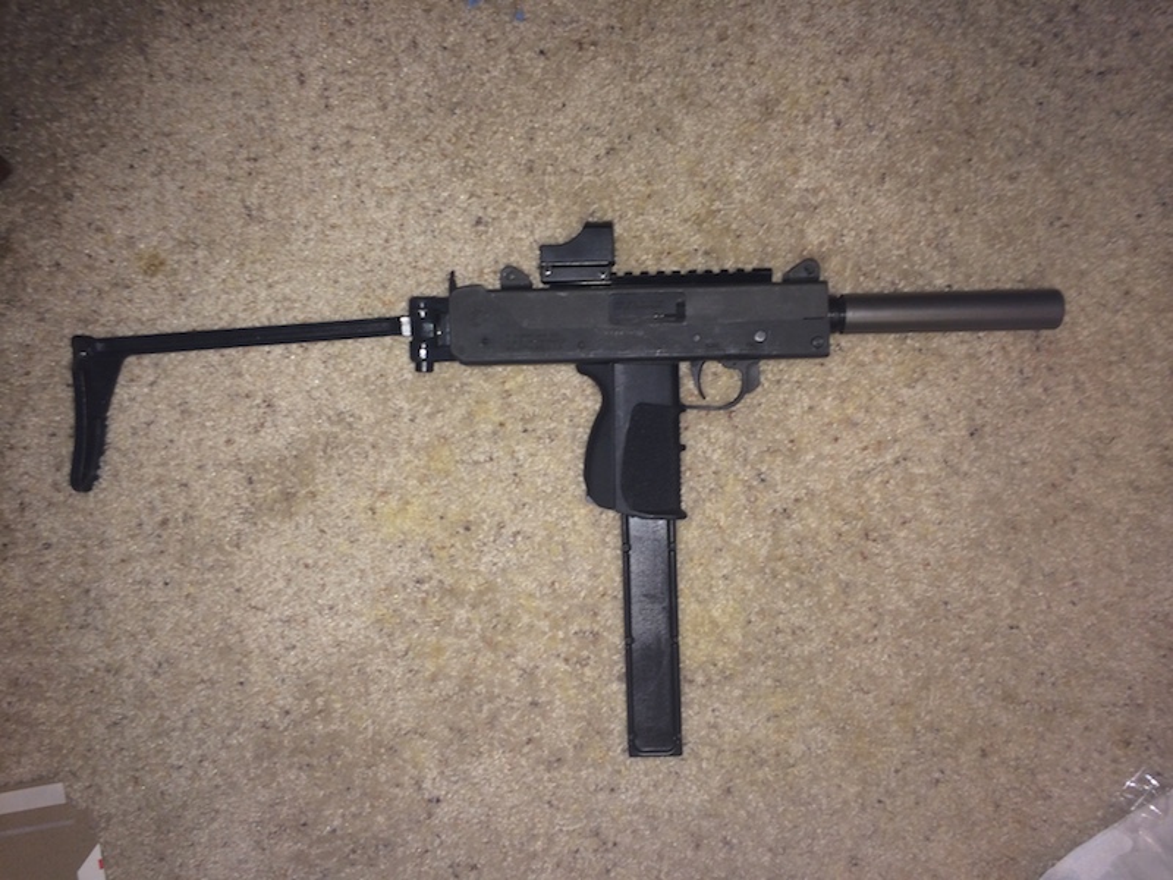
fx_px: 983
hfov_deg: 61.7
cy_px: 440
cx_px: 586
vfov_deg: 48.2
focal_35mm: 29
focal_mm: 4.15
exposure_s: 1/16
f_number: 2.2
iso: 40
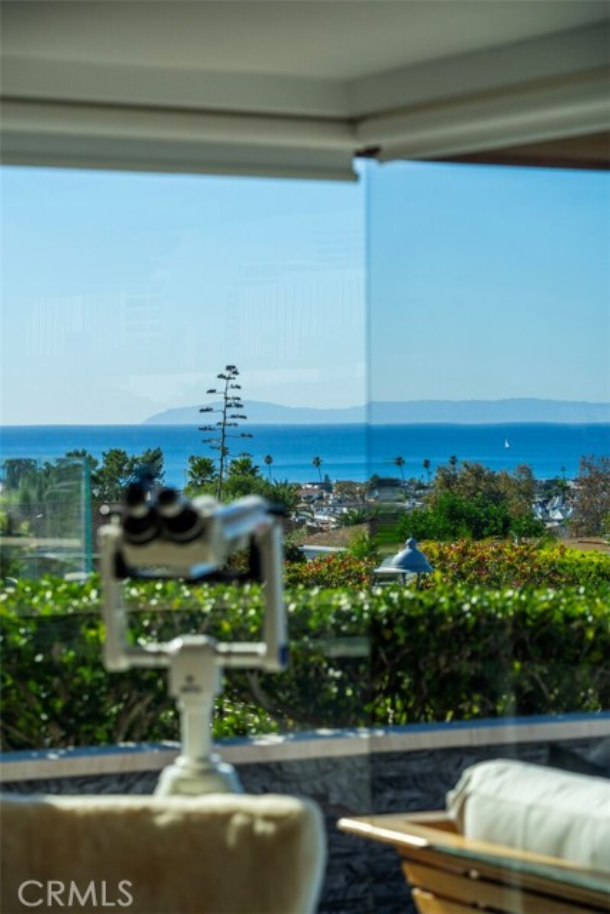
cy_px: 457
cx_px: 305
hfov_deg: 13.0
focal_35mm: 105
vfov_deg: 19.5
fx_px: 2667
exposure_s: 1/1600
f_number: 5.6
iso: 800
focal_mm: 105
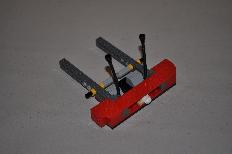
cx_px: 116
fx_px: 531
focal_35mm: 82
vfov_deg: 16.5
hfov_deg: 24.6
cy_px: 77
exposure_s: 1/30
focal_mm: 55
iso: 200
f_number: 5.6
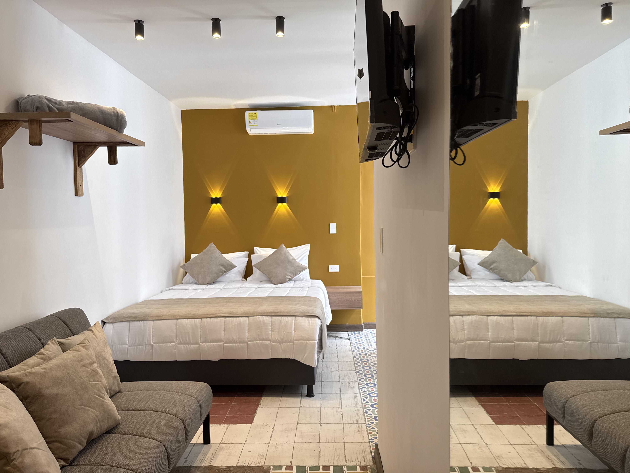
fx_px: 437
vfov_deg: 56.8
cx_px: 315
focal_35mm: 24
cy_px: 236
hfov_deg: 71.6
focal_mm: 6.76
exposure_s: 1/121
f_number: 1.78
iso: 100
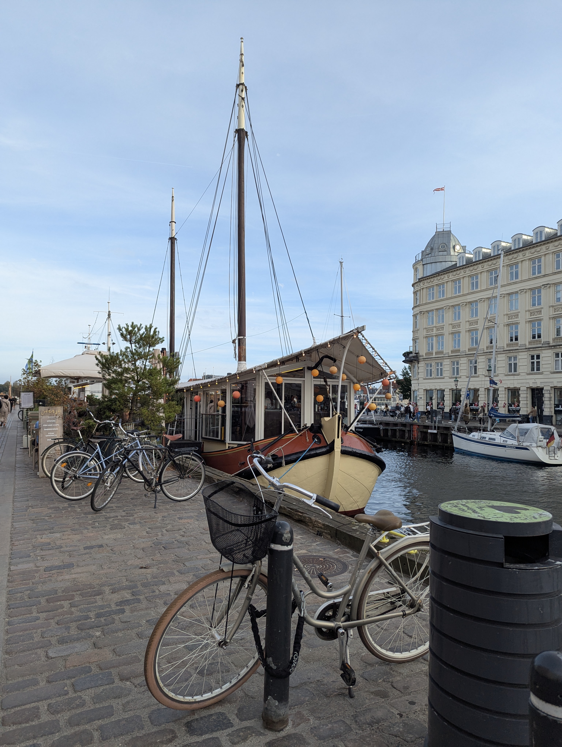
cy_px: 374
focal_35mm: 24
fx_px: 518
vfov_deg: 71.5
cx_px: 281
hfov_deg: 56.9
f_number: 1.85
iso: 58
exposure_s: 1/1002
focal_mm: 6.81
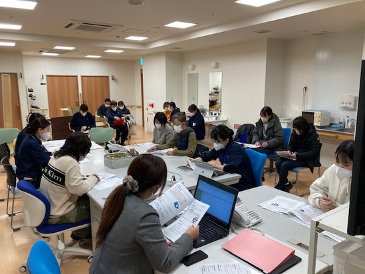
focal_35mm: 28
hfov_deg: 63.4
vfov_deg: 49.8
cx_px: 182
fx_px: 295
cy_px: 137
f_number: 1.8
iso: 50
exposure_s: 1/60
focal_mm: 3.99
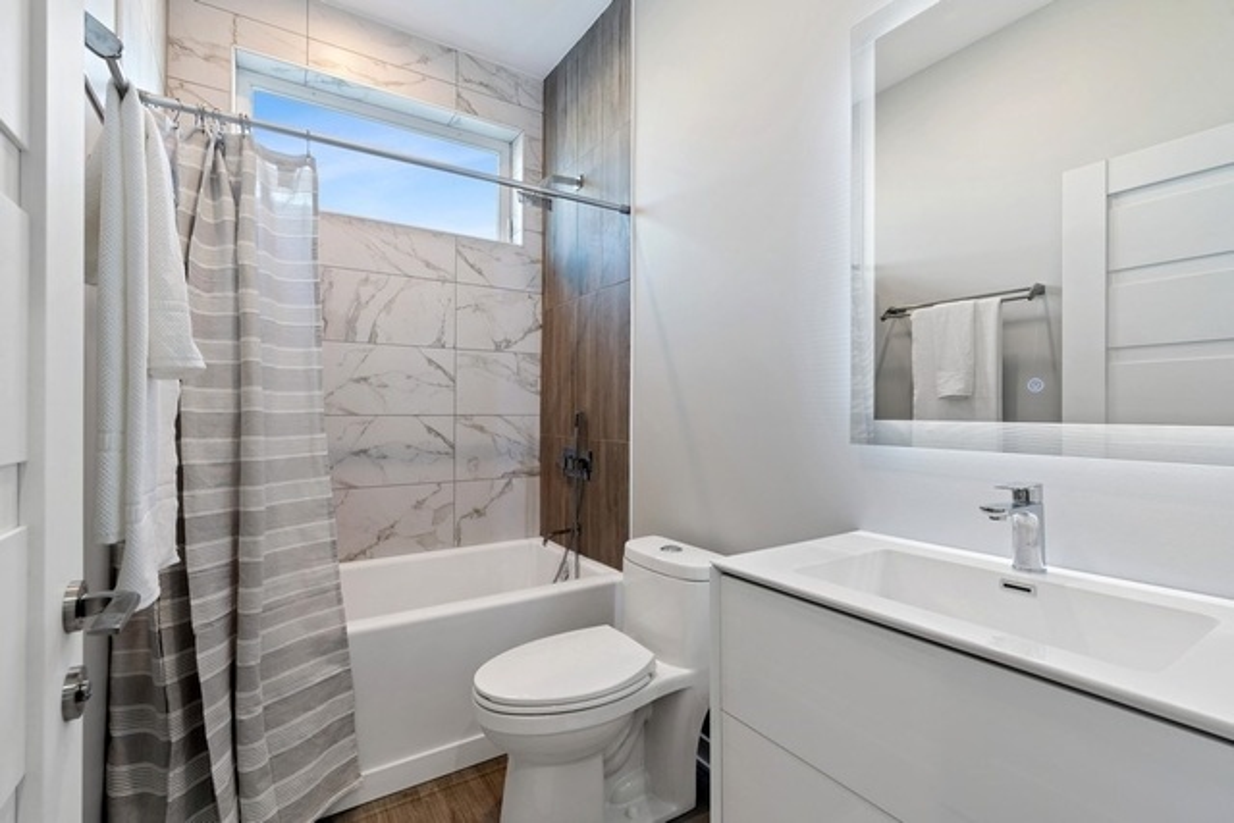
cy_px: 412
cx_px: 617
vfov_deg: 73.8
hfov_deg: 96.7
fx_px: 549
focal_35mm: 16
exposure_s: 1/6
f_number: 8
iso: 200
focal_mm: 16
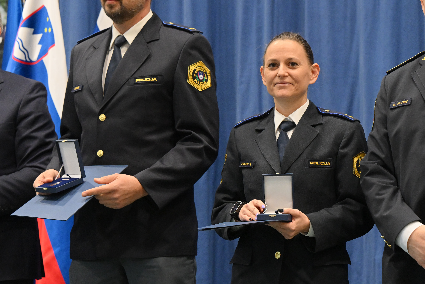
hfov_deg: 16.1
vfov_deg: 10.8
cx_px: 233
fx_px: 1499
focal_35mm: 127
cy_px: 144
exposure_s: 1/200
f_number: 4
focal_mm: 70
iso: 3200
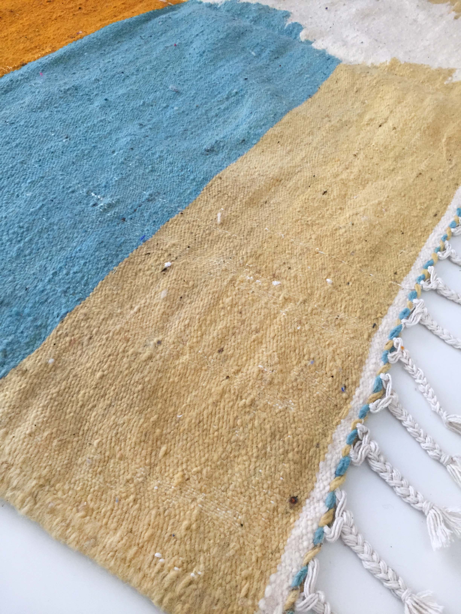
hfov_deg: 48.2
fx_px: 515
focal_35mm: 29
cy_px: 307
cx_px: 230
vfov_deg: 61.7
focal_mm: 4.15
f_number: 2.2
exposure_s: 1/33
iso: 160
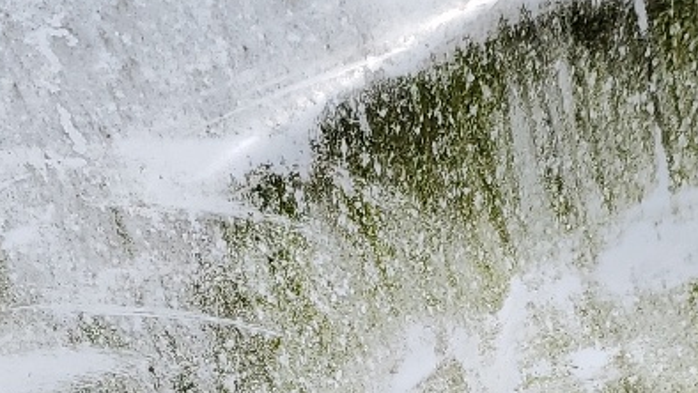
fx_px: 2129
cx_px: 392
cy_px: 754
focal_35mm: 115
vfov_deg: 9.9
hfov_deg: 18.6
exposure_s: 1/10000
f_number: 1.5
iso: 51
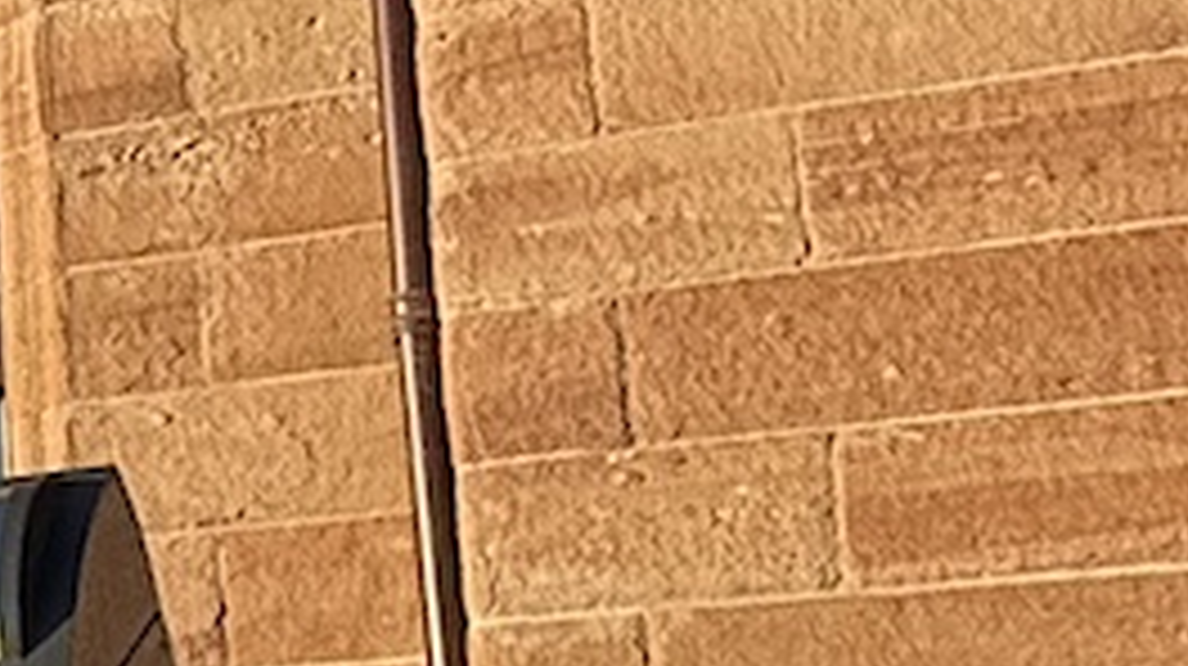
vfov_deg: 11.6
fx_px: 3273
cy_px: 500
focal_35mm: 104
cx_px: -900
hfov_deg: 17.2
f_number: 2.2
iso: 64
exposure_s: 1/760
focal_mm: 2.22
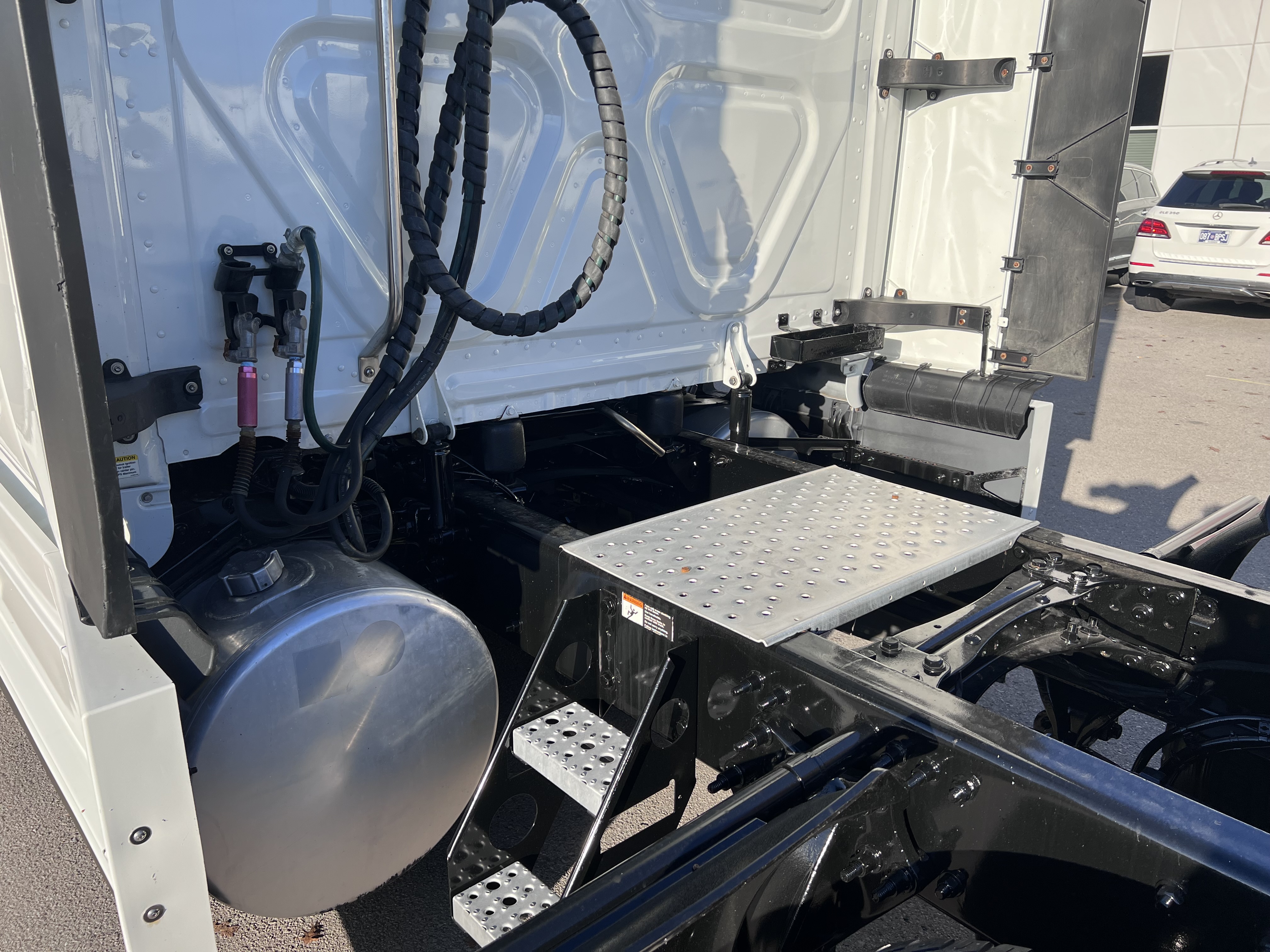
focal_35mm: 26
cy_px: 476
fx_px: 954
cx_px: 635
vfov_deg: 53.1
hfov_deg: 67.3
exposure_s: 1/2208
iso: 50
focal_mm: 5.7
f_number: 1.5
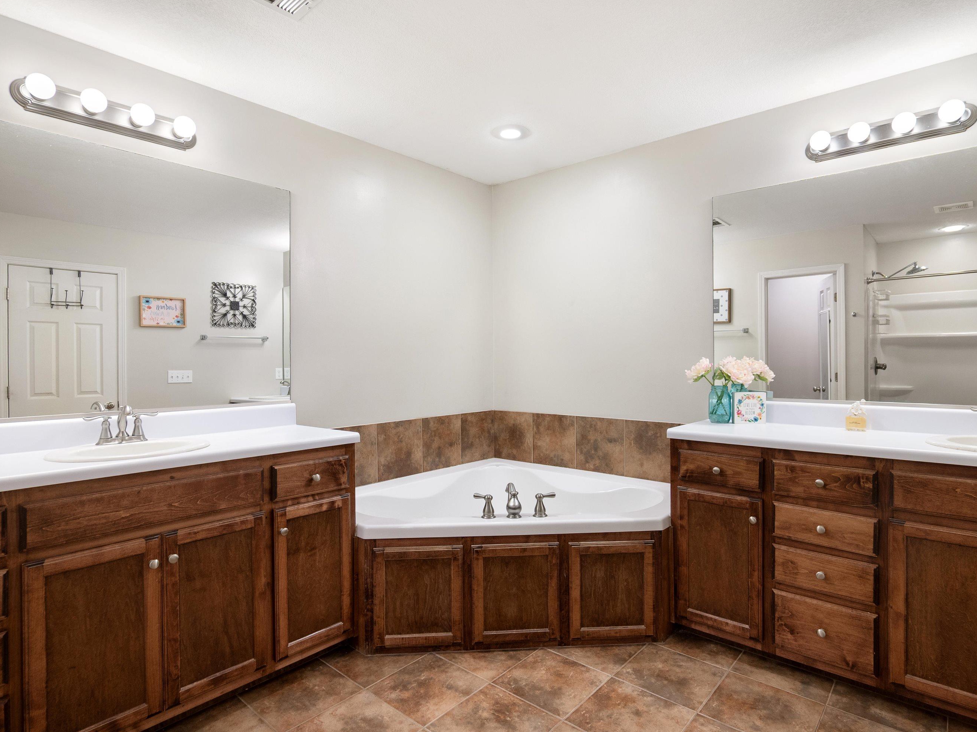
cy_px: 369
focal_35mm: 18
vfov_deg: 71.6
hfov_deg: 87.7
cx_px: 497
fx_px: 508
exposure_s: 1/25
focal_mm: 16
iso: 1250
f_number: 5.6
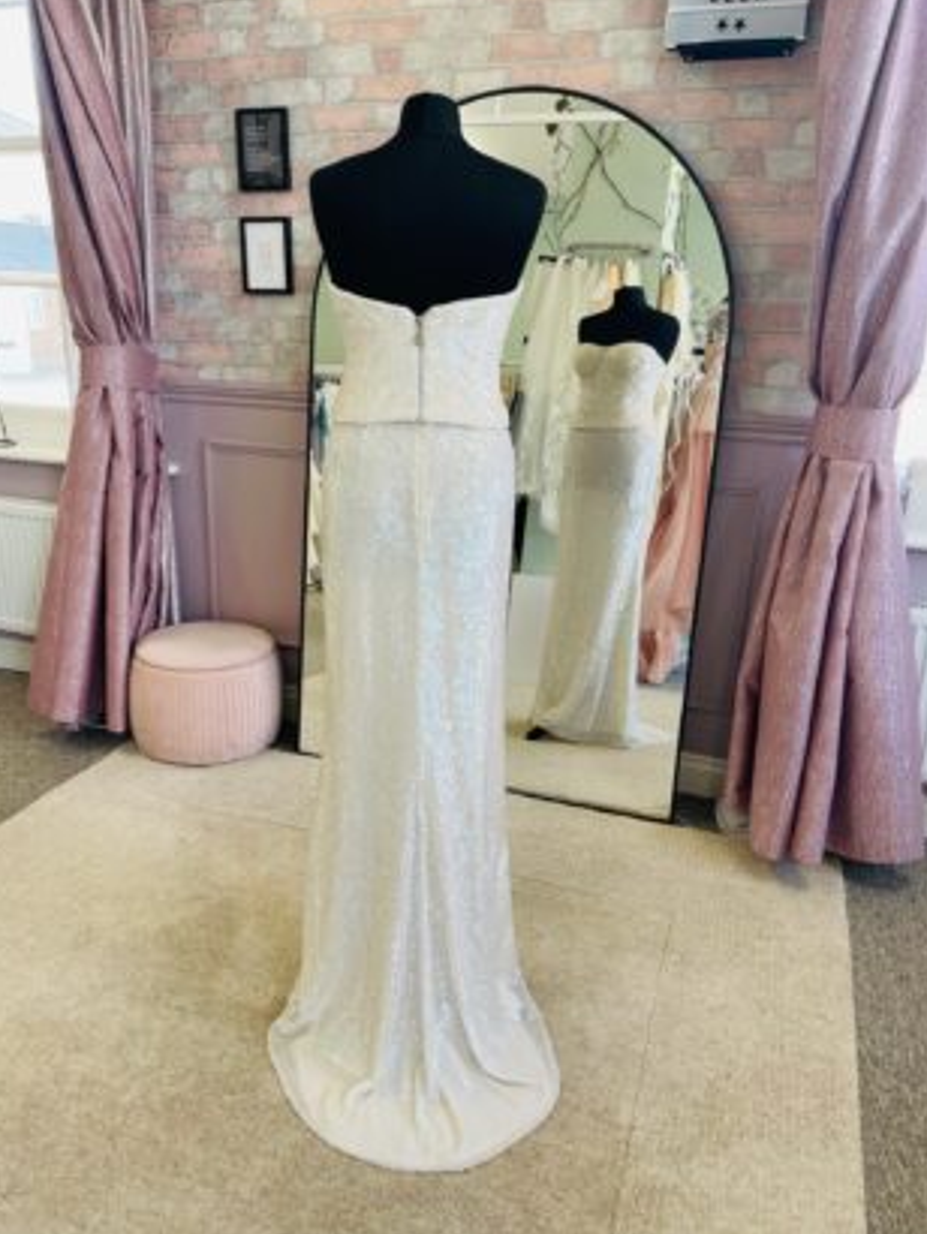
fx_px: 927
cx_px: 464
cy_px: 603
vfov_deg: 67.3
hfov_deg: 53.1
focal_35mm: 26
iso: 40
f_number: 1.6
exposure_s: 1/121
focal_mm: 5.1
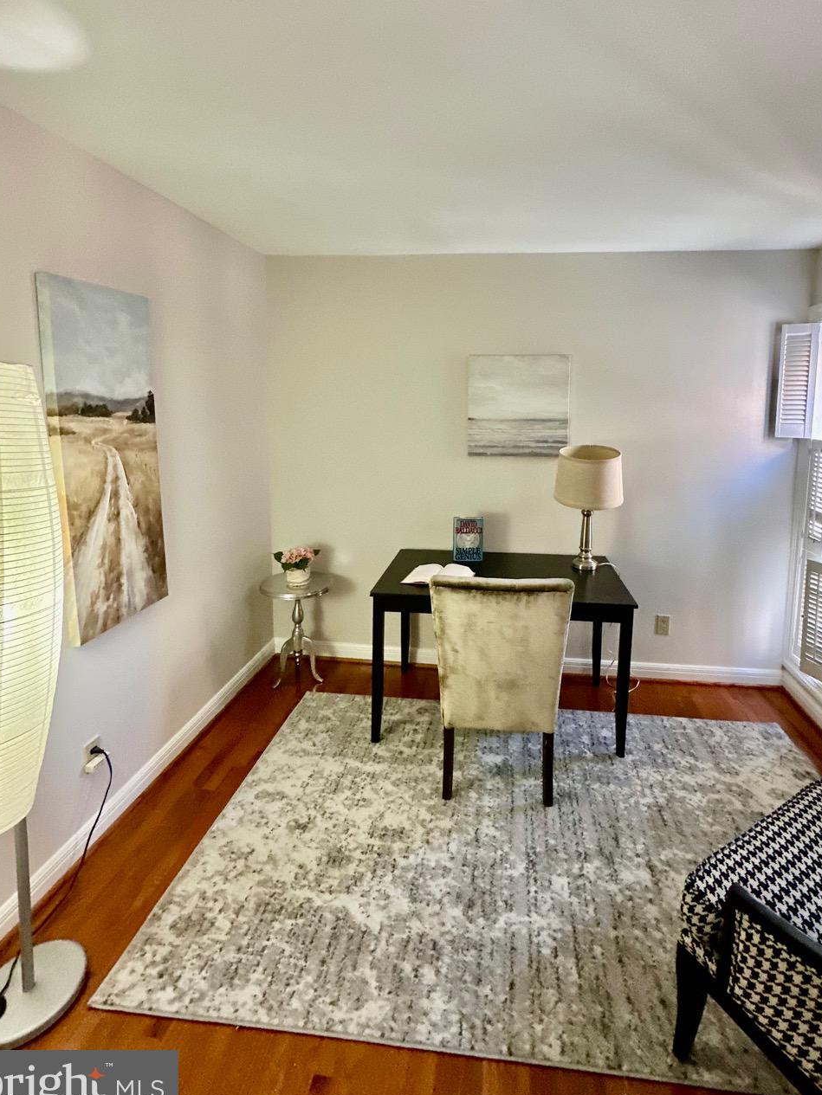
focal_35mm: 17
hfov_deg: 74.4
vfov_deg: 90.2
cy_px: 456
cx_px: 461
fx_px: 538
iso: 500
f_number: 2.2
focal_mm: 2.22
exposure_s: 1/60
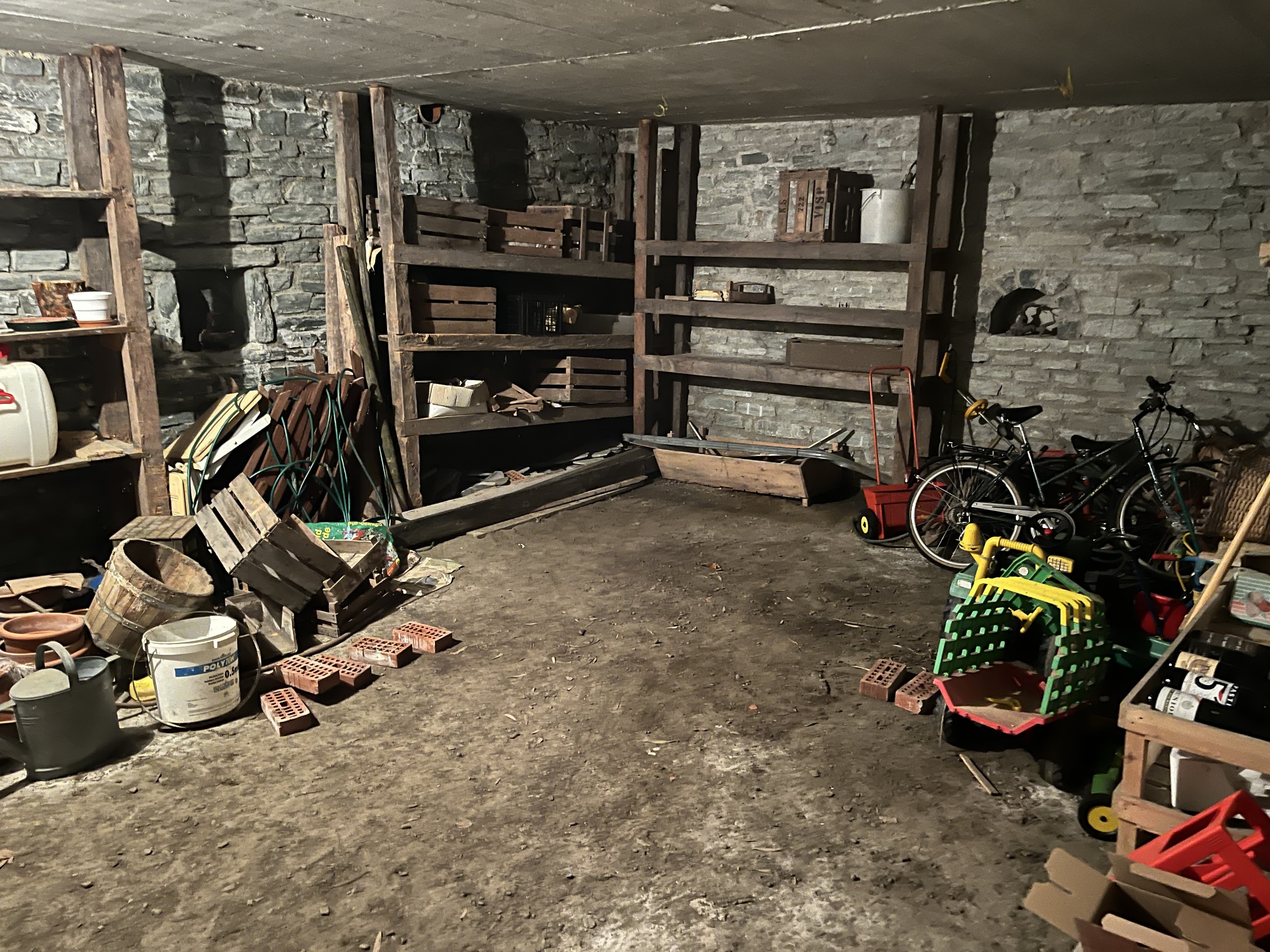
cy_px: 476
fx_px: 954
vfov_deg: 53.1
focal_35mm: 26
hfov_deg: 67.3
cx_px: 635
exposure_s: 1/10
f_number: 1.6
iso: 640
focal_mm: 5.1
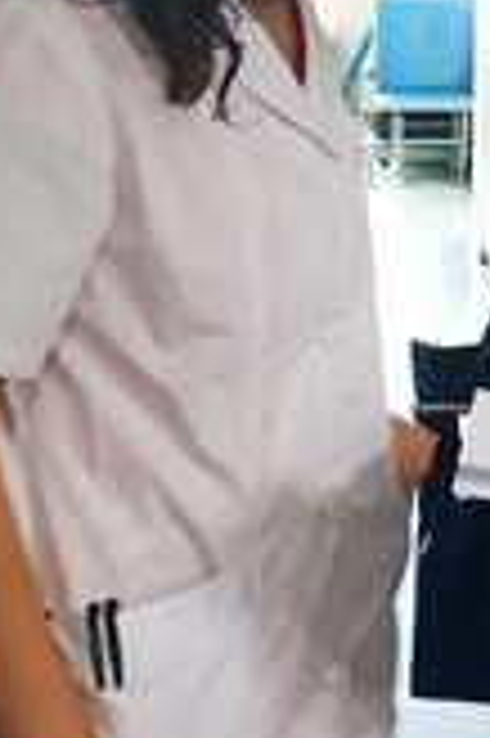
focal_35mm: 122
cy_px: 18
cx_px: 638
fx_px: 2496
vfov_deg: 16.5
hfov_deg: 10.9
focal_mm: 4.5
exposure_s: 1/17
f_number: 2
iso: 761
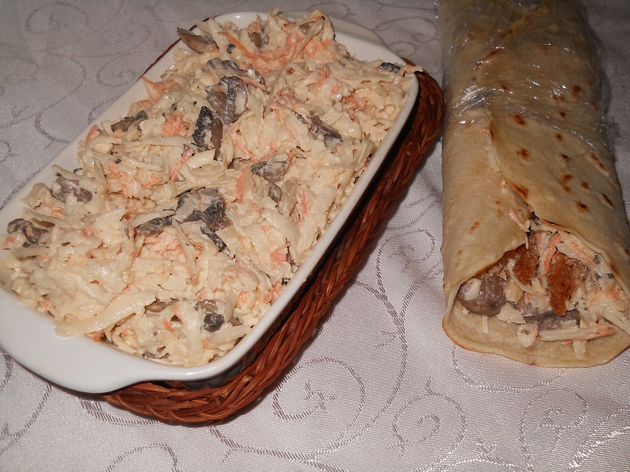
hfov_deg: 45.8
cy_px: 236
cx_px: 315
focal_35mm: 41
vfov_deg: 35.1
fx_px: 746
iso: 80
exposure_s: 1/30
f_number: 5.5
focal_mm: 6.72
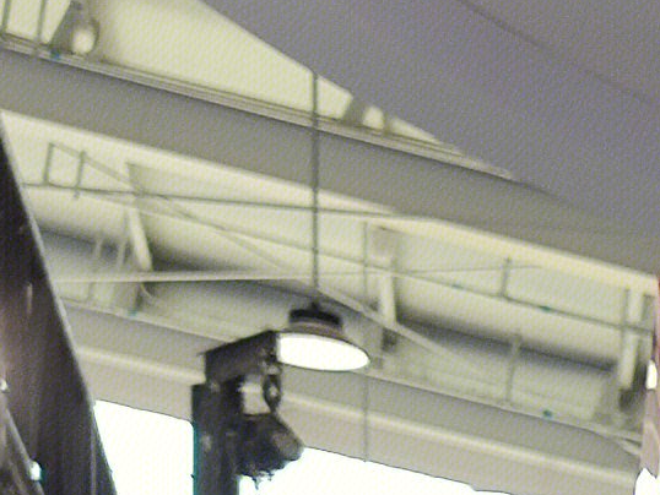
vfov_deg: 6.4
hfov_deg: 7.9
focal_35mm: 208
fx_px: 3968
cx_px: 2120
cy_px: 1625
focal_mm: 4.75
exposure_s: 1/100
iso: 112
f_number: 1.75
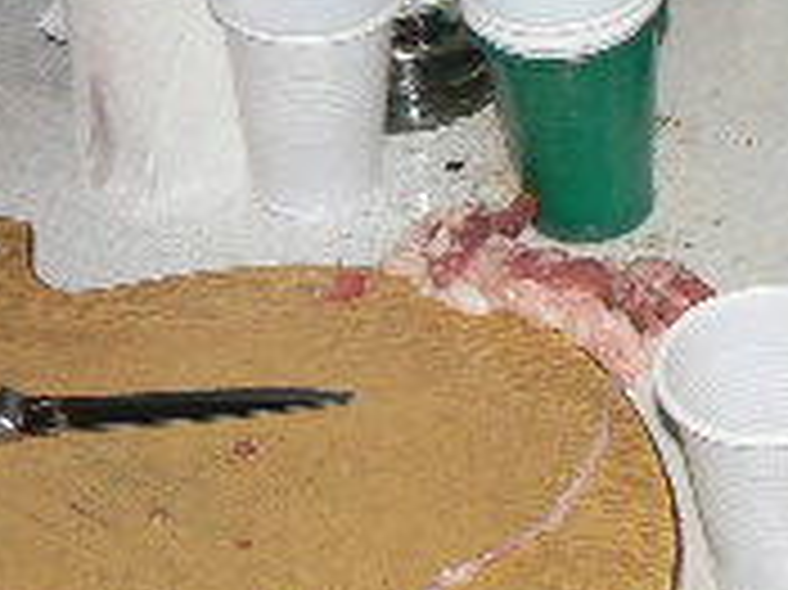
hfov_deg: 14.3
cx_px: 1045
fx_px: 3003
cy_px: 81
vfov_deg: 11.2
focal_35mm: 132
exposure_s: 1/30
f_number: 2.8
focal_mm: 6
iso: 100
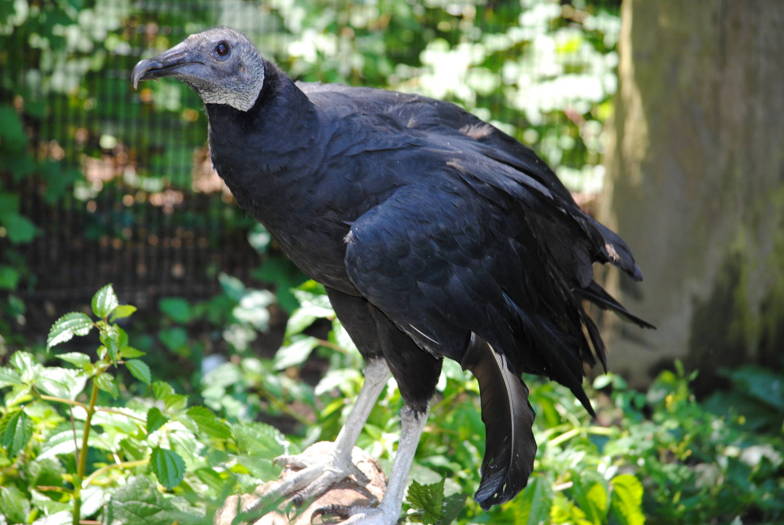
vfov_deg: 6.6
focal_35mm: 210
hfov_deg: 9.8
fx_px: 4579
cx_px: 392
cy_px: 262
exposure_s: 1/100
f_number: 4.8
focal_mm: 140
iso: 200
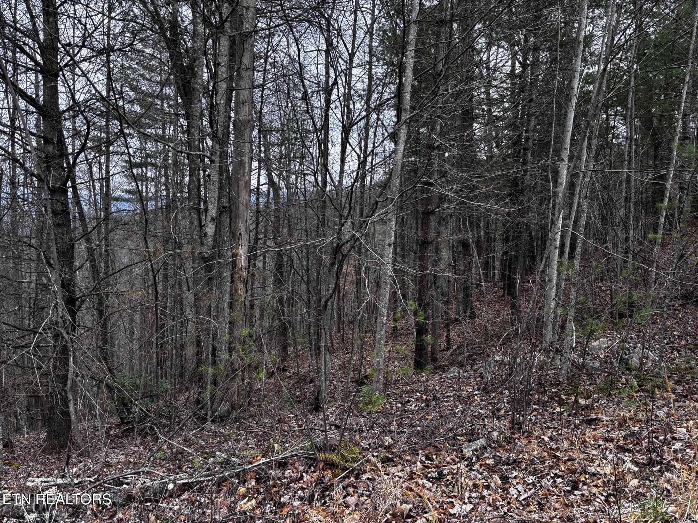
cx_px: 349
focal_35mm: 26
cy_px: 262
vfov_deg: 53.1
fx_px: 524
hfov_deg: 67.3
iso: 50
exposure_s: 1/361
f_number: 1.6
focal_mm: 5.96
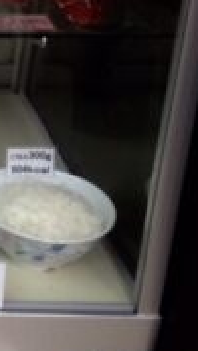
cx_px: -244
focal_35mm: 89
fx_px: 828
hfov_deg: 11.7
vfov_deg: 23.6
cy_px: 86
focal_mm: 4.15
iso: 64
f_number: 2.2
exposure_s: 1/30
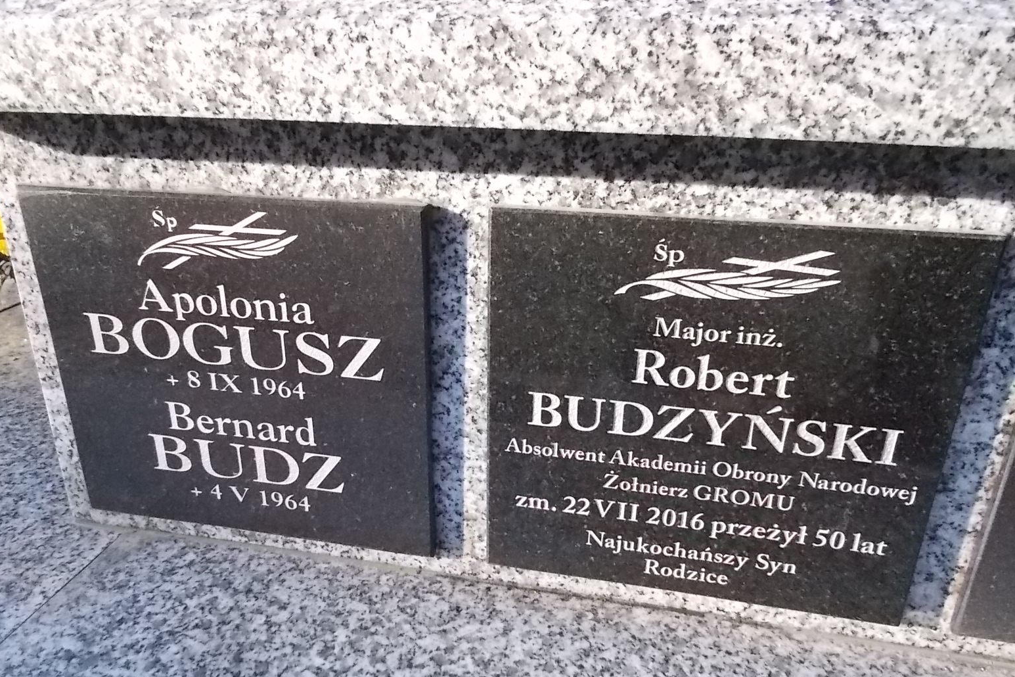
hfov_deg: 65.5
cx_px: 490
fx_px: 789
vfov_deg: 46.2
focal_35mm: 28
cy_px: 392
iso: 400
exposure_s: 1/100
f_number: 8
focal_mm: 4.6
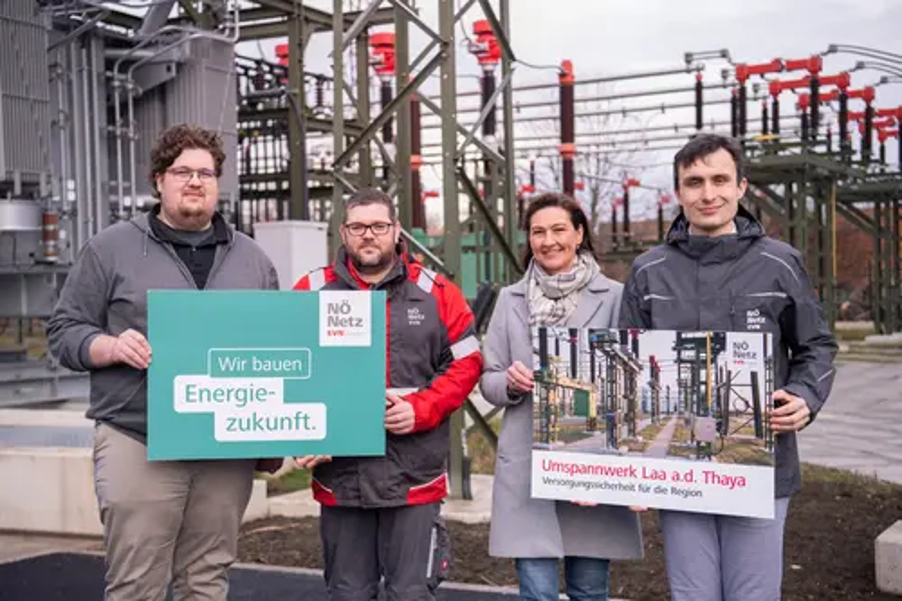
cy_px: 300
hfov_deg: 36.3
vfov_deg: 24.6
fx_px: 1378
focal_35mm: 55
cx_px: 451
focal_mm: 55
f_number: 4
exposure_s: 1/125
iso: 100
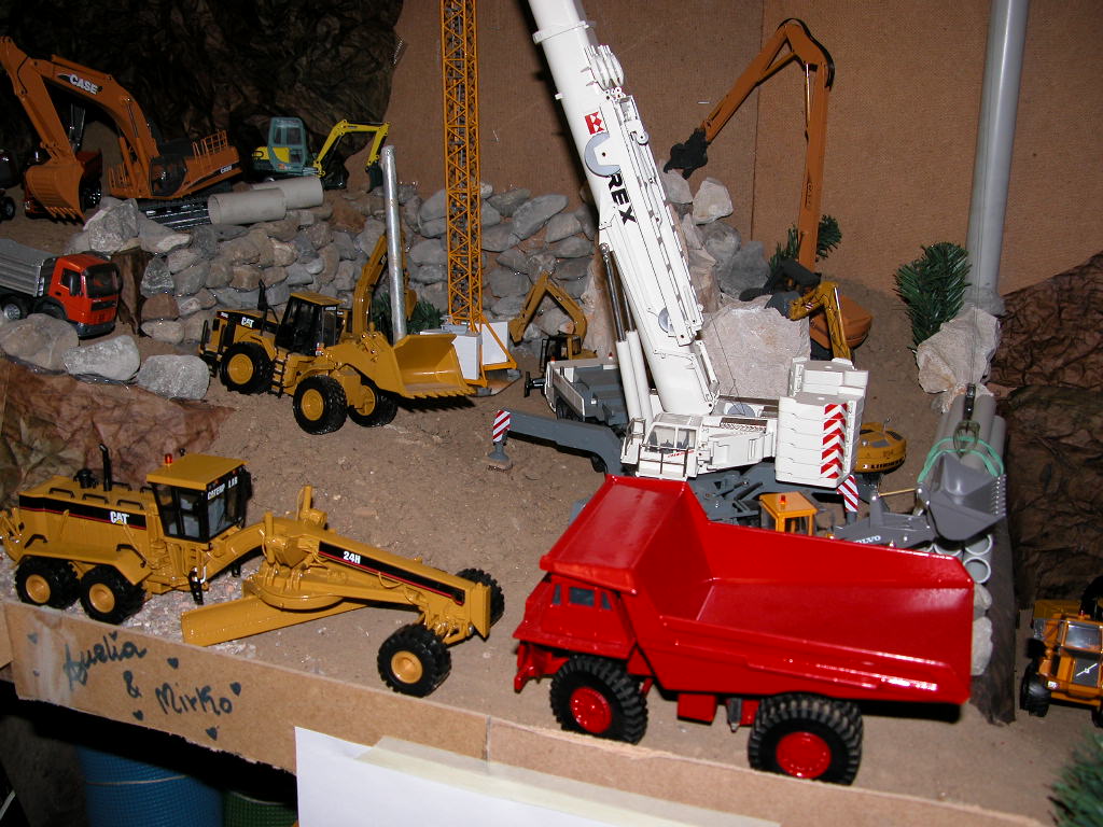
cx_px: 552
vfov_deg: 40.7
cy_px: 414
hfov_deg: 52.6
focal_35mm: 35
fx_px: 1115
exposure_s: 1/60
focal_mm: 8.9
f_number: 2.8
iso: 100
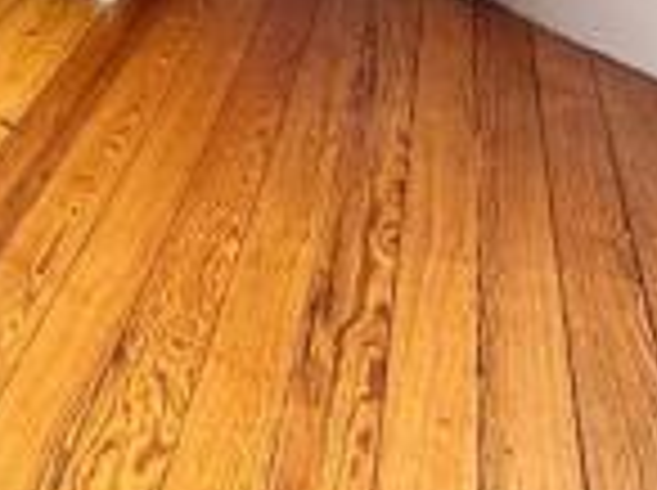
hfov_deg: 21.5
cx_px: -538
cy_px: -470
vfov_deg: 18.3
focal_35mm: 56
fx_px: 1061
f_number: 2.2
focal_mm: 2.22
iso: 125
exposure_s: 1/99
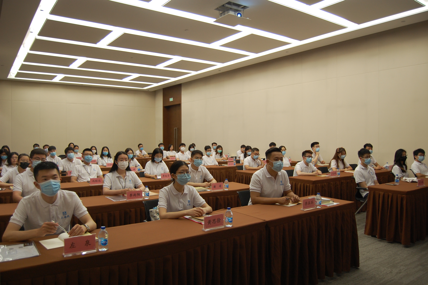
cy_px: 142
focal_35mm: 27
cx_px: 214
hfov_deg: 67.4
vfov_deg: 47.8
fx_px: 321
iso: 400
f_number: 3.5
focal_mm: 18
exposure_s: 1/50
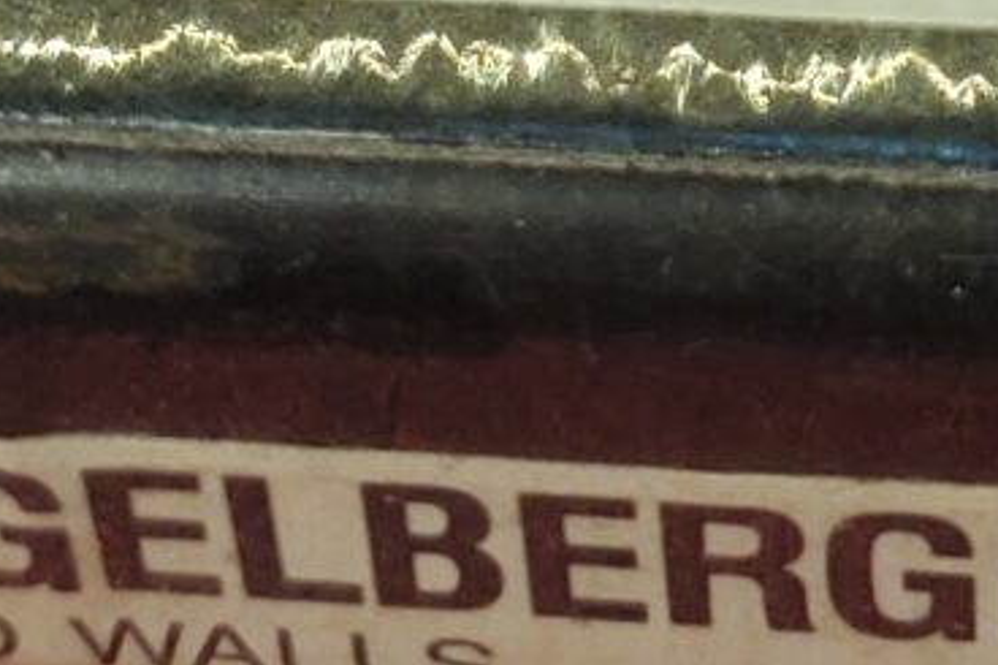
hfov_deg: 10.9
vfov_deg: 7.0
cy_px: -831
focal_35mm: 188
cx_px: 955
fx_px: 5209
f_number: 1.5
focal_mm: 4.3
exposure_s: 1/120
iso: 50
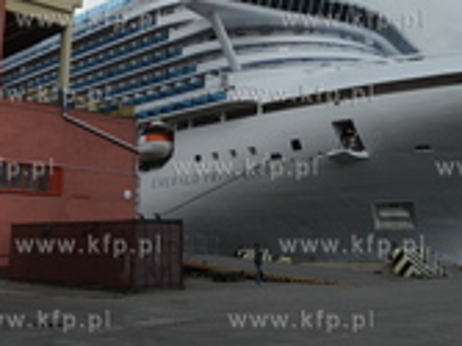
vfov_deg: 30.5
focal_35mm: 46
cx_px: 185
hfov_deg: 41.1
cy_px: 55
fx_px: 613
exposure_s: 1/640
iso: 200
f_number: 8
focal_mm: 20
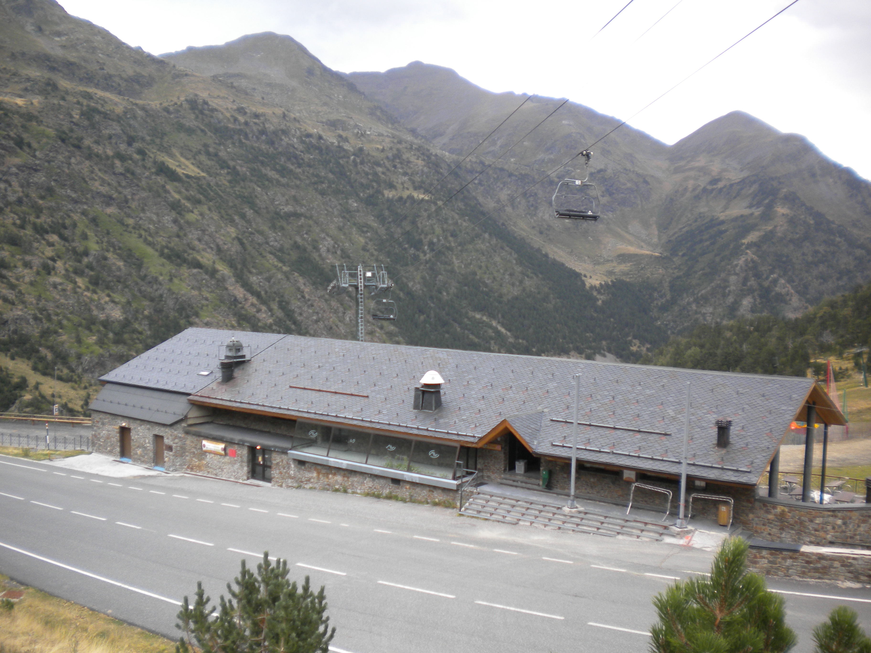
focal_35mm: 35
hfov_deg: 52.6
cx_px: 436
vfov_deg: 40.7
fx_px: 881
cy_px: 326
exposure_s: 1/156
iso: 80
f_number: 3.1
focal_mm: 6.3
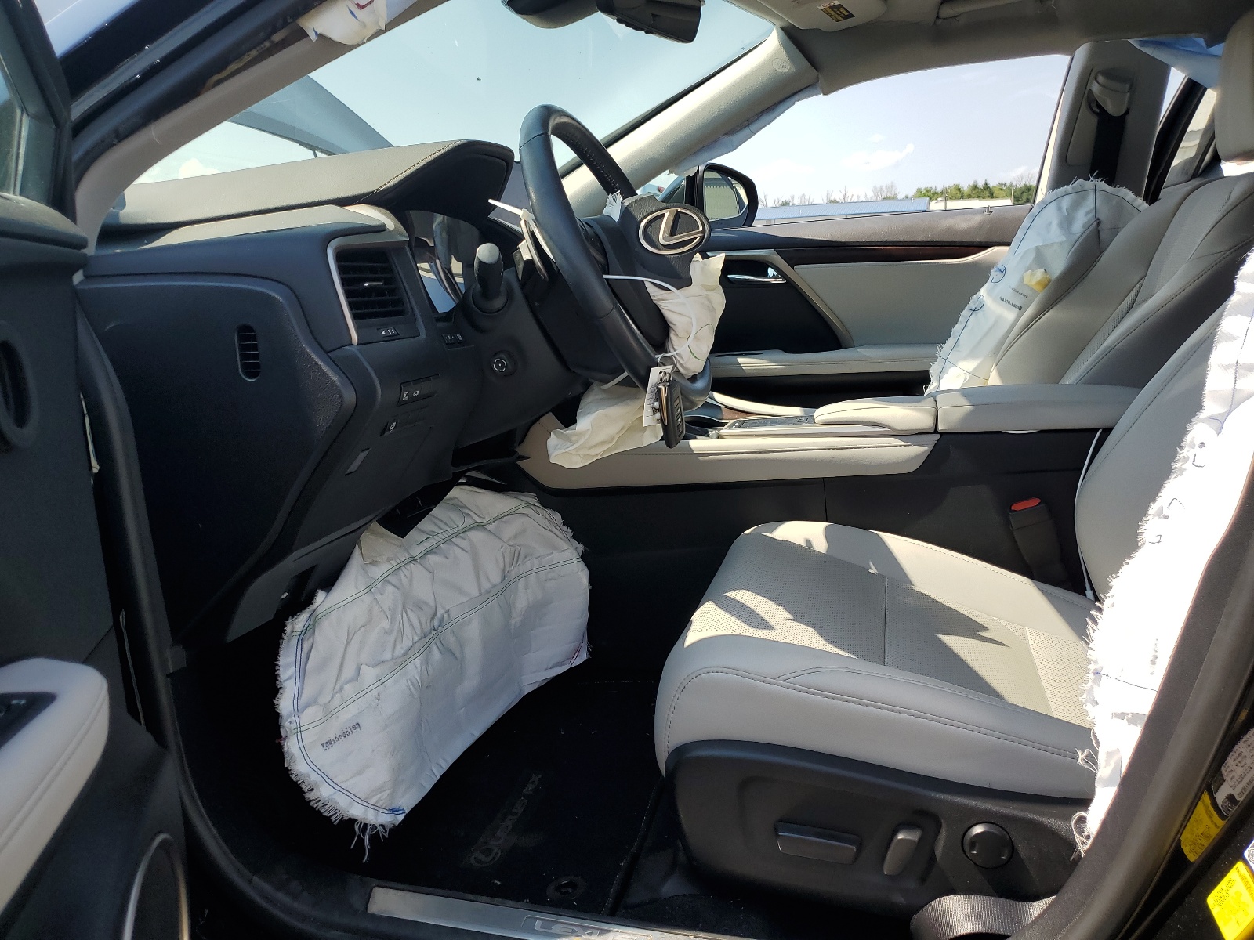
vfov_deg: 53.1
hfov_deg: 67.3
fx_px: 942
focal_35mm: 26
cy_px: 470
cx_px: 627
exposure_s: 1/1429
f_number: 1.5
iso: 50
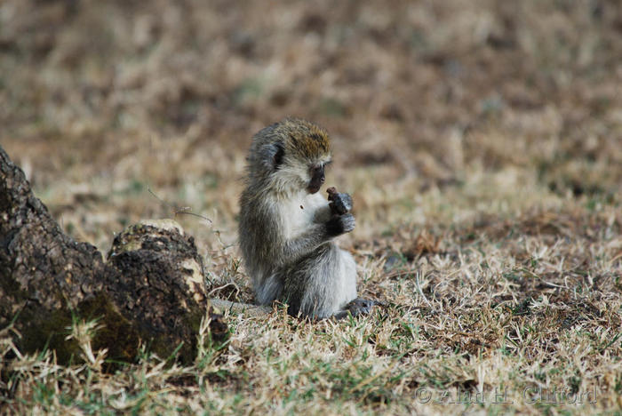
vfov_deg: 2.3
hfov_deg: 3.4
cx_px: 311
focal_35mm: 600
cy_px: 208
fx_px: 10375
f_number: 5.6
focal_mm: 400
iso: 250
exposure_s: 1/100
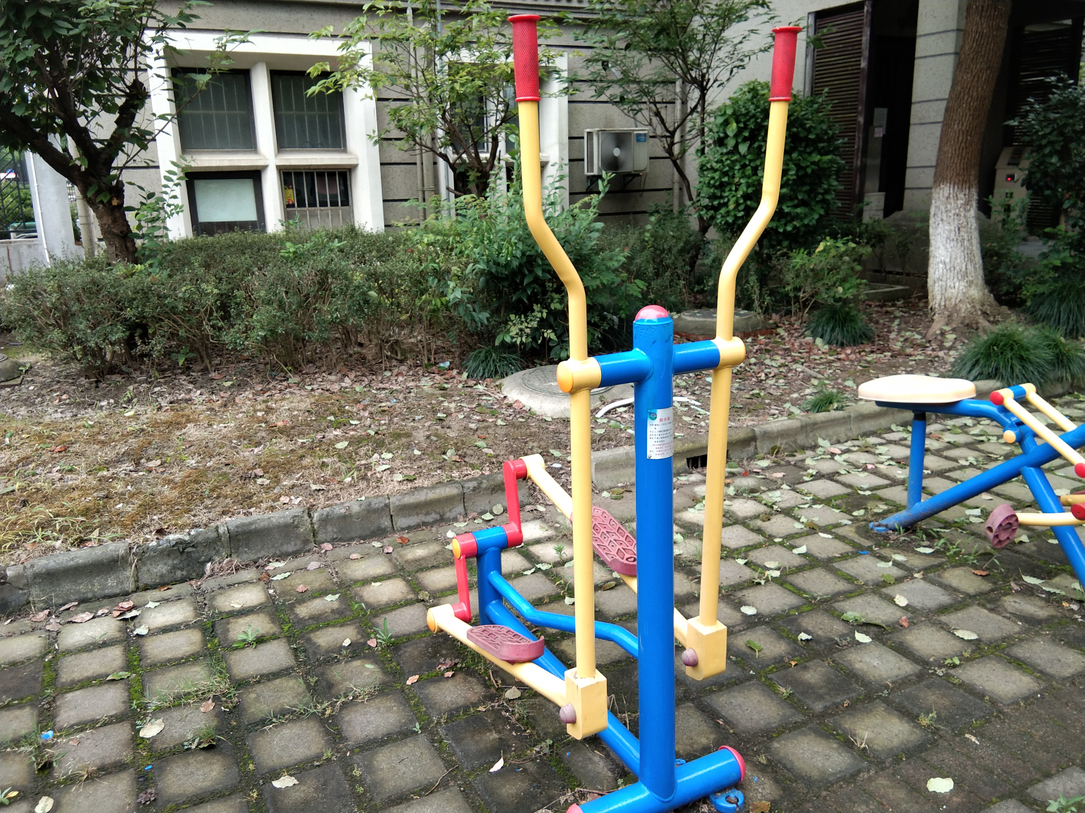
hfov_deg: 58.4
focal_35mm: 31
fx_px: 972
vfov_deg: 45.4
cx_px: 542
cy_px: 406
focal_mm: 3.69
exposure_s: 1/50
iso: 125
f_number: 2.2
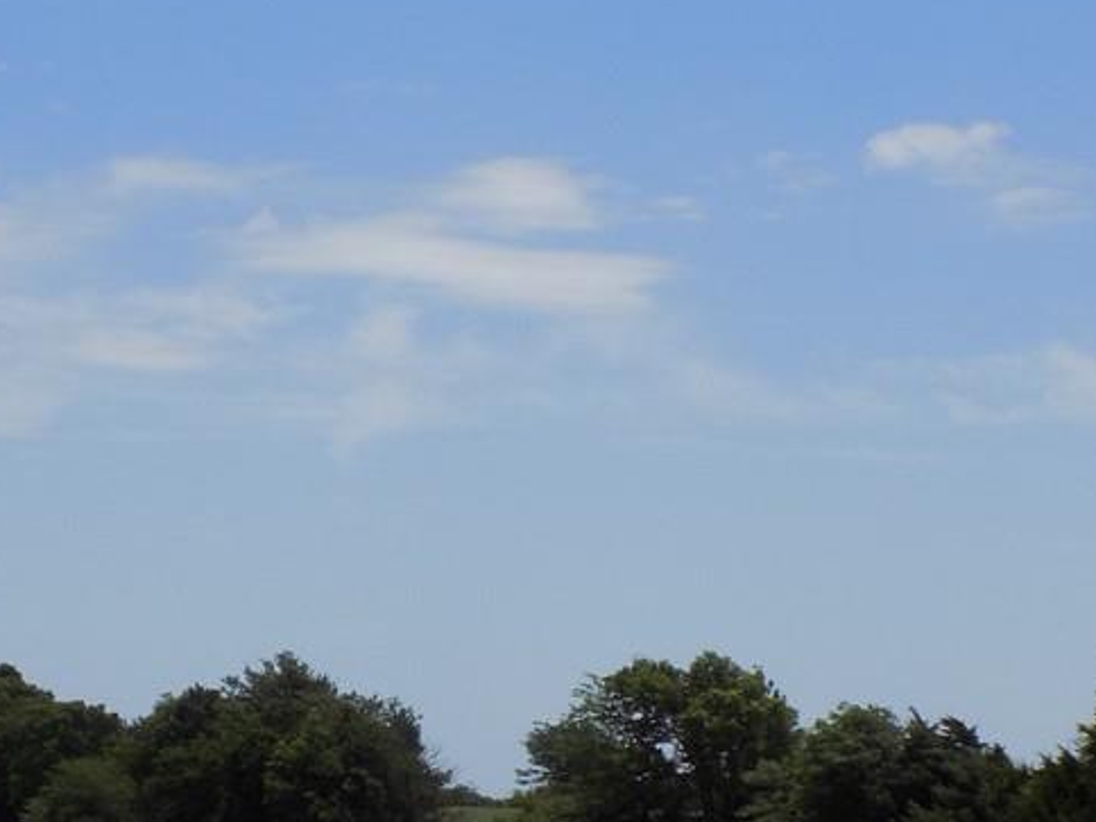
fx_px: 3483
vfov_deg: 13.3
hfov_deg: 17.9
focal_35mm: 110
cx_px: 514
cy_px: 804
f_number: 3.9
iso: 80
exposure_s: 1/1250
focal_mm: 9.3
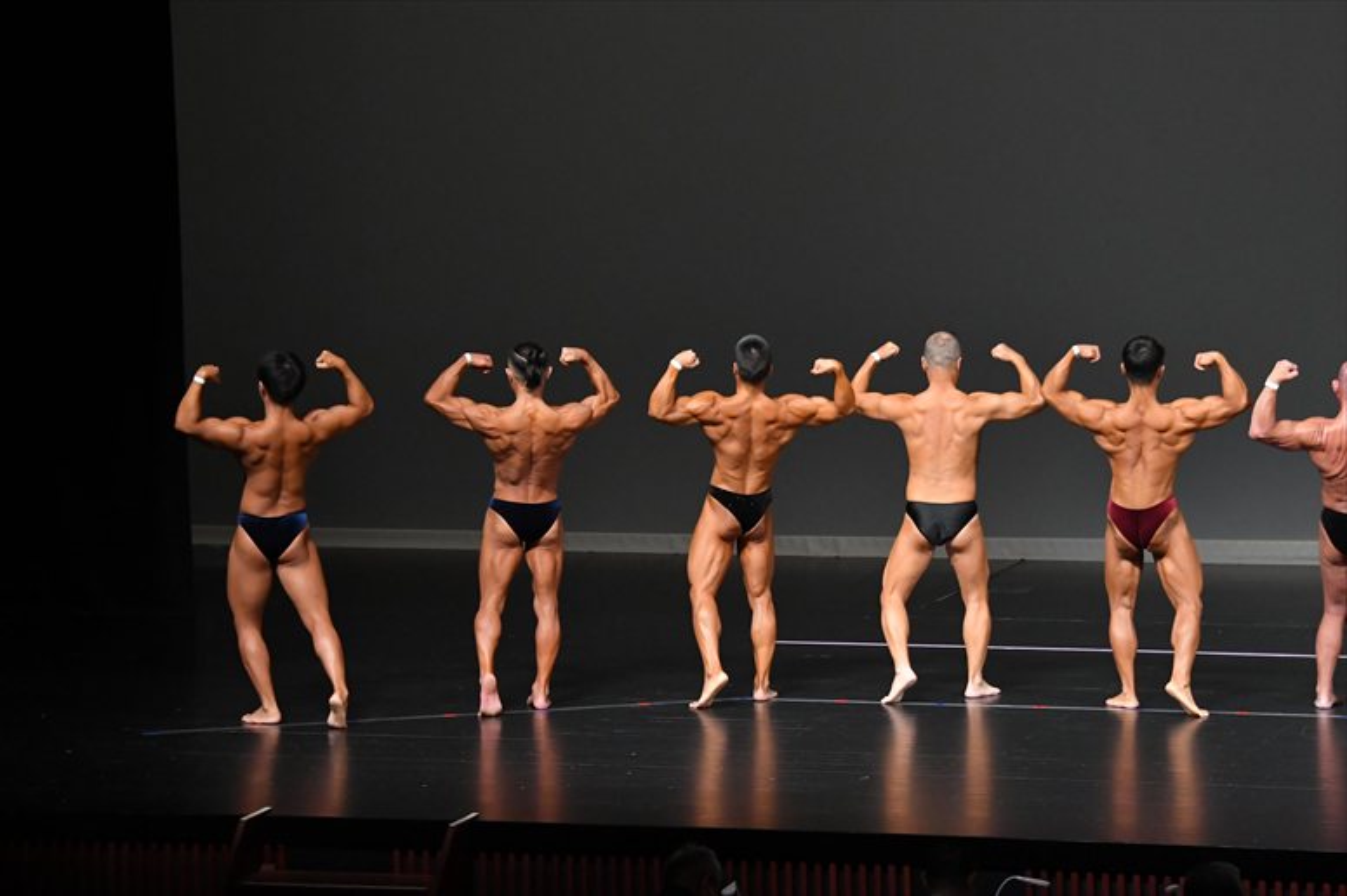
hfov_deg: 12.2
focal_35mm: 168
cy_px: 448
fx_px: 6283
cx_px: 674
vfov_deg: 8.2
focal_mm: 112
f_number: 5.6
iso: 4000
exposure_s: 1/400
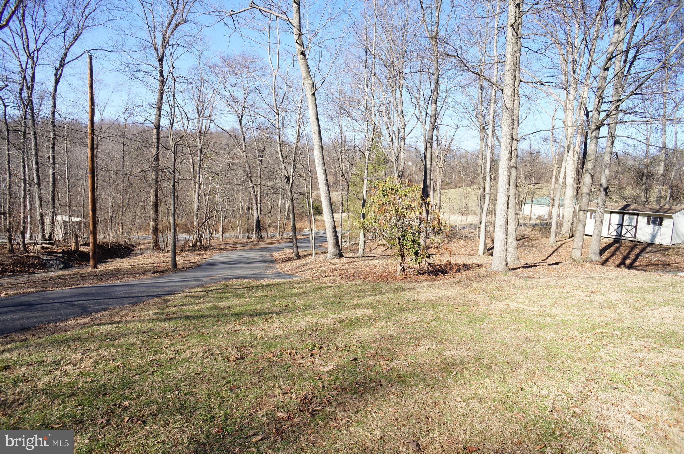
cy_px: 227
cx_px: 342
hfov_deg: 73.8
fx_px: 455
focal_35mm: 24
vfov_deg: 53.0
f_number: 7.1
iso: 100
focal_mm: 16
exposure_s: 1/100
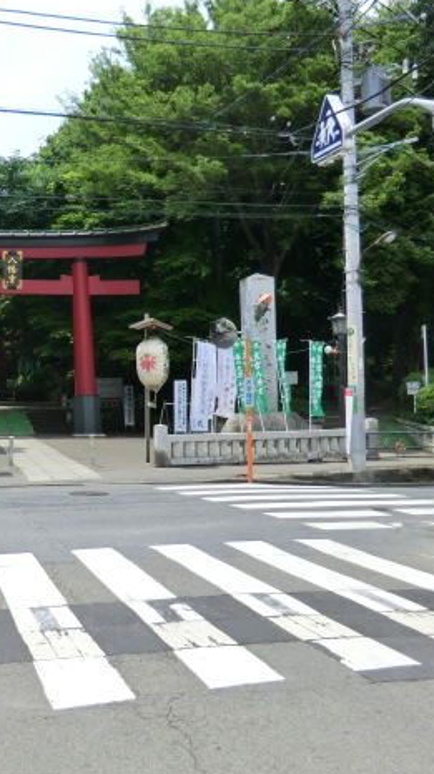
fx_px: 738
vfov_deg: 55.3
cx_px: 33
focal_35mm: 36
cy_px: 383
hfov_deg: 31.1
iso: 80
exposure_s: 1/640
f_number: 3.2
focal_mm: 4.3
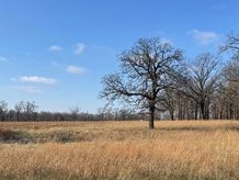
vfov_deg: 26.4
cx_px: 145
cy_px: 129
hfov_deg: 34.8
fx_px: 380
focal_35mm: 55
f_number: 1.78
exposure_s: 1/4049
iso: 80
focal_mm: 6.76
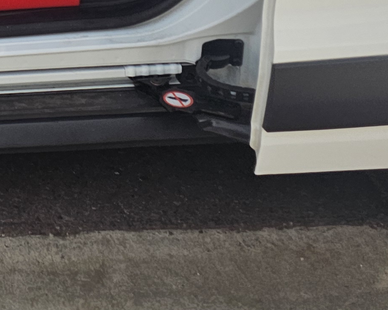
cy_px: -181
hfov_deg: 18.0
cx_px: -144
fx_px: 1125
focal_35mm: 98
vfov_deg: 14.5
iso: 25
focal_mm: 6.3
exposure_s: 1/1016
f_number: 1.7
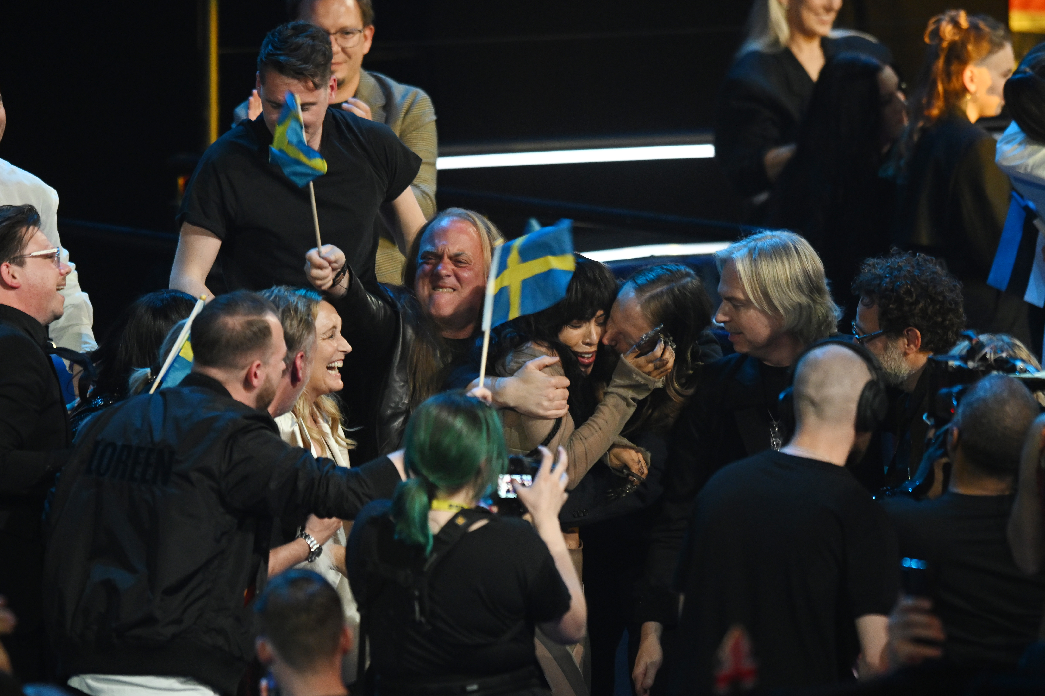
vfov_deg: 2.3
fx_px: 17411
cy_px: 348
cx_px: 522
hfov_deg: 3.4
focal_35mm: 600
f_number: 3.2
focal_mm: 400
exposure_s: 1/250
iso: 2000
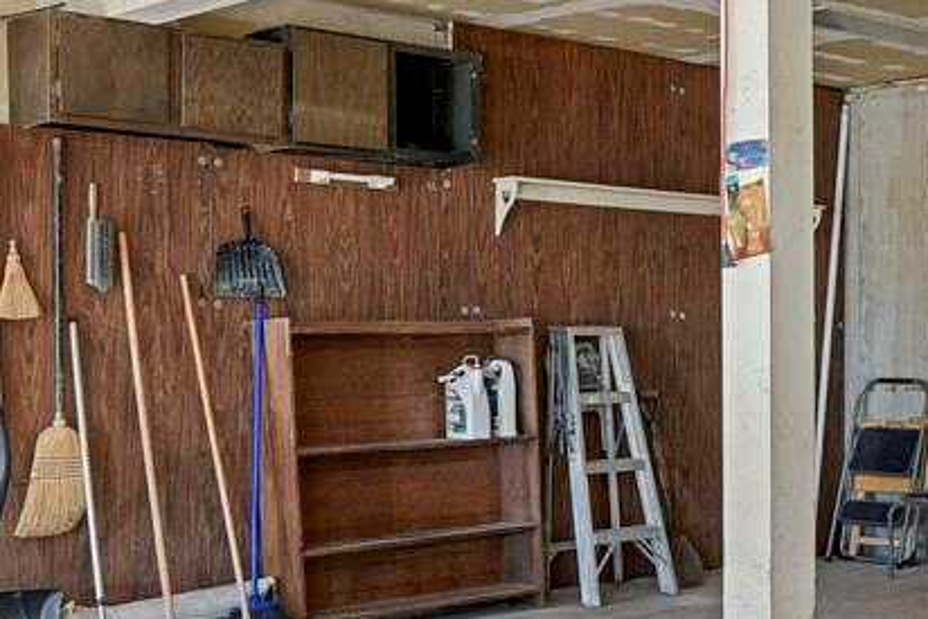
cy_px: 333
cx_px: 720
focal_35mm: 66
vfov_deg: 20.6
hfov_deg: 29.9
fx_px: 1702
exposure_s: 1/3
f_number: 8
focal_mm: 17
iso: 250
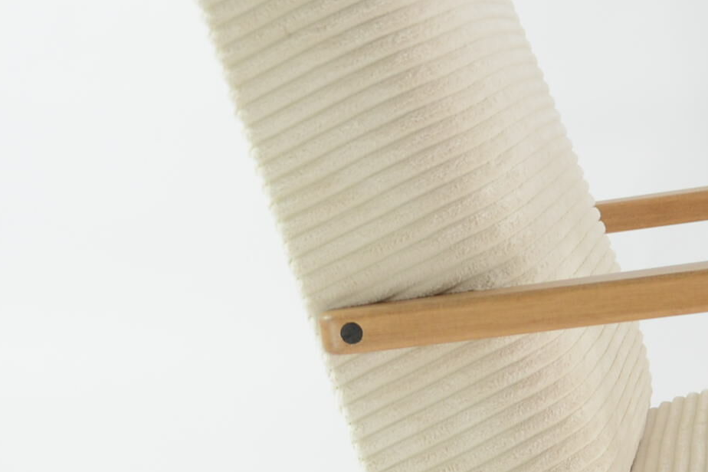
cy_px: 464
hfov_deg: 18.3
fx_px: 2104
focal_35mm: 107
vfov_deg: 12.7
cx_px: 811
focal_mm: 22
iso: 400
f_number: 5
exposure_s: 1/100
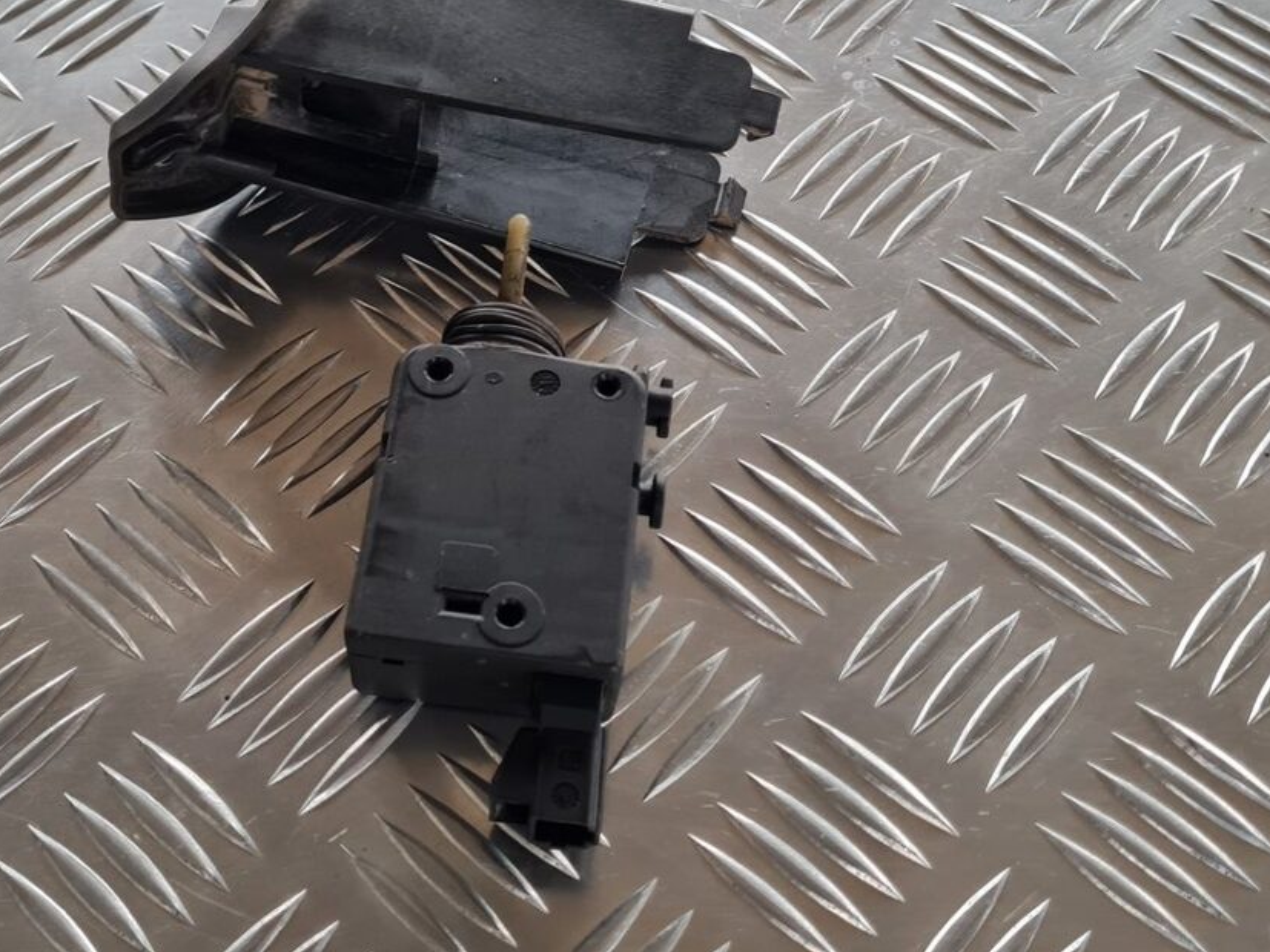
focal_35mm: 44
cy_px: 361
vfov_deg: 32.7
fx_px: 1614
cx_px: 453
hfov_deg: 42.5
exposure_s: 1/100
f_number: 1.8
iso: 160
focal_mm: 5.4
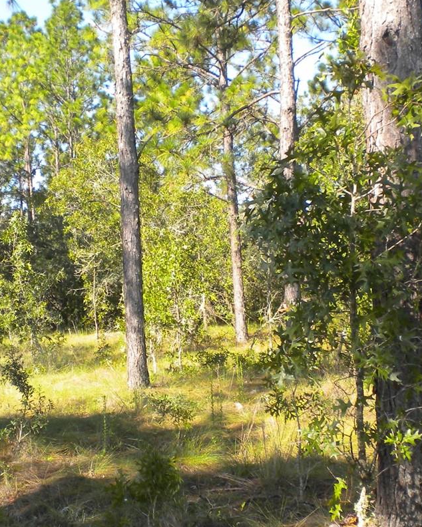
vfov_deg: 27.4
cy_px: 319
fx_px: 1077
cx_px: 116
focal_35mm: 69
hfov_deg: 22.0
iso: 80
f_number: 4.6
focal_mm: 6.3
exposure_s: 1/160
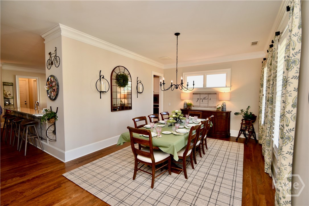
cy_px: 103
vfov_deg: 77.3
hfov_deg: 100.4
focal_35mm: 15
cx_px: 154
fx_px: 129
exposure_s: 1/60
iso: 320
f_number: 4
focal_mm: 10
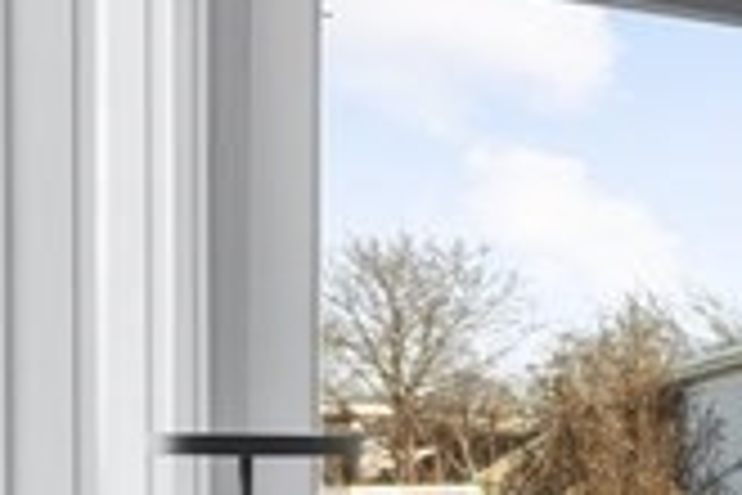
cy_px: 493
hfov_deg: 11.9
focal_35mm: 99
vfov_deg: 13.6
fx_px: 2040
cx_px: 2145
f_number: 11
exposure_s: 1/2
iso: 320
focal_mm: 16
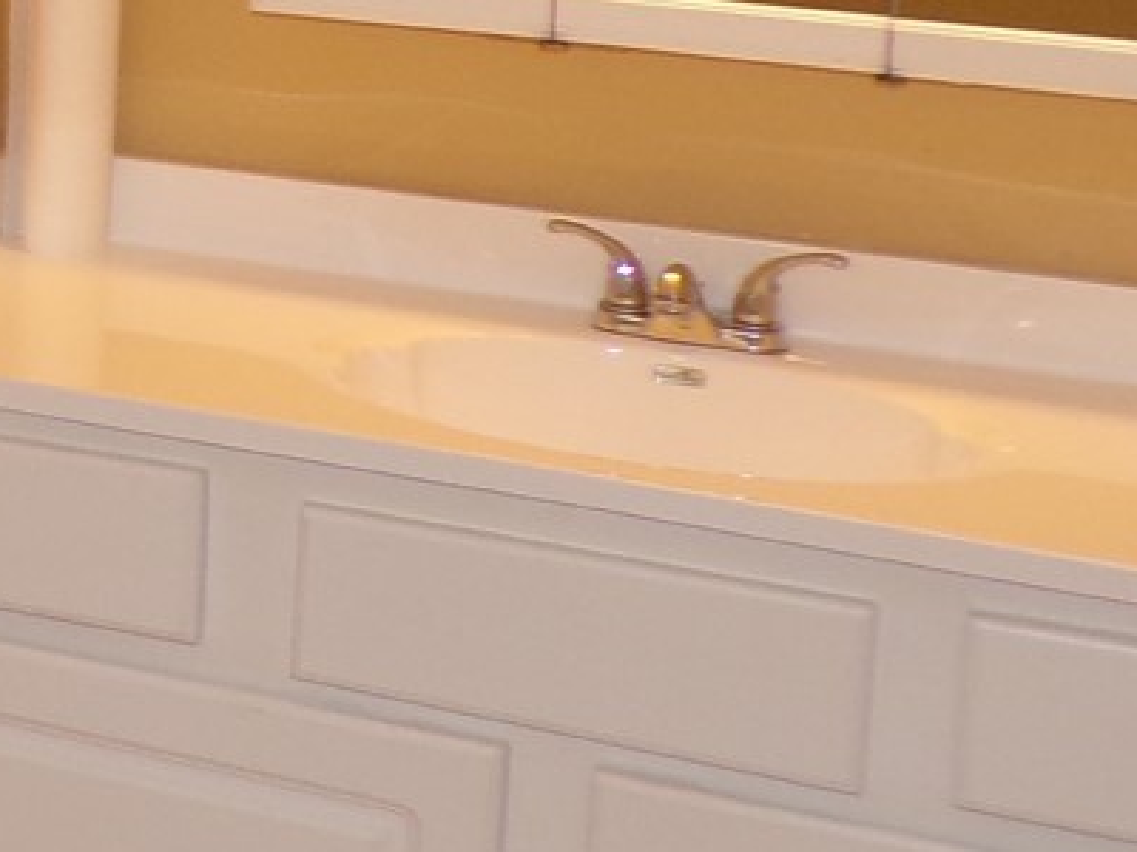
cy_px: -136
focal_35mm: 96
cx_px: -492
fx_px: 3153
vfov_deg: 14.9
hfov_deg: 18.5
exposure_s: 1/34
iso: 122
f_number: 3
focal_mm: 4.3
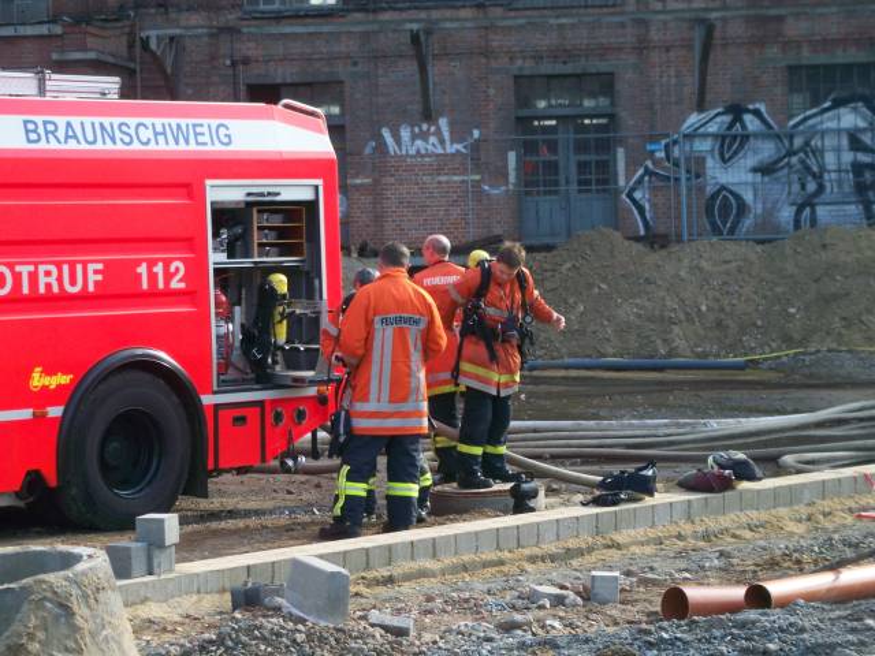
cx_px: 438
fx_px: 2957
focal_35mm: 117
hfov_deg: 16.8
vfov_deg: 12.7
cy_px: 328
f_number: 4.4
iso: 64
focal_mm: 19.2
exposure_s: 1/125
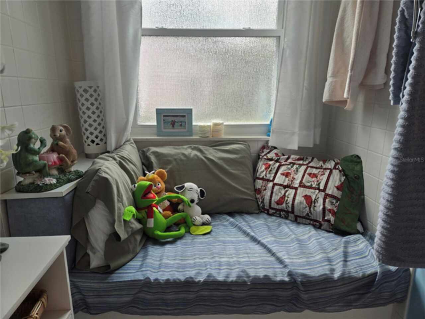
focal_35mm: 23
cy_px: 160
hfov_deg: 73.9
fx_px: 282
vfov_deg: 58.9
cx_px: 212
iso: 25
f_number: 1.8
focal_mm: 5.4
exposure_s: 1/136
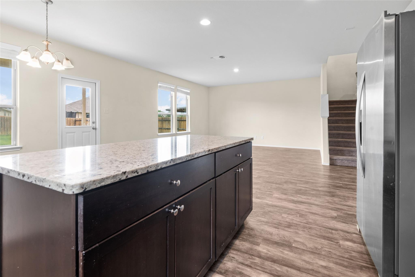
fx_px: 196
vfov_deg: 70.4
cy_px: 138
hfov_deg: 93.3
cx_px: 208
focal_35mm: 17
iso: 320
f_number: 8
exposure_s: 1/3
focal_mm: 17
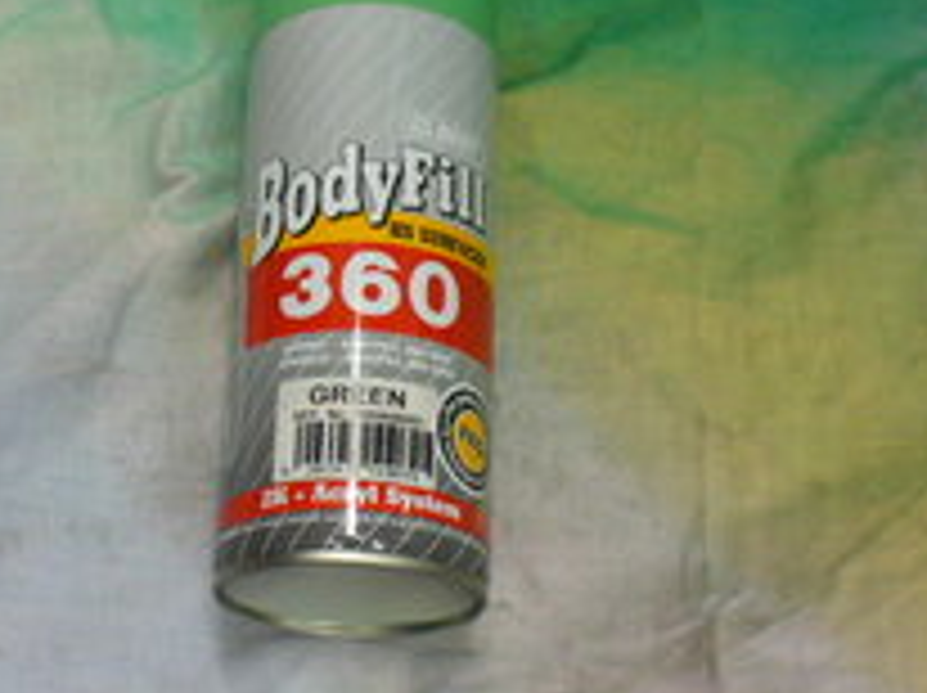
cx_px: 378
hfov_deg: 27.0
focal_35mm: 72
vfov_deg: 20.4
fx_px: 1926
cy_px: 292
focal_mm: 6.1
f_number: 2.8
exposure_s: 1/25
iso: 200
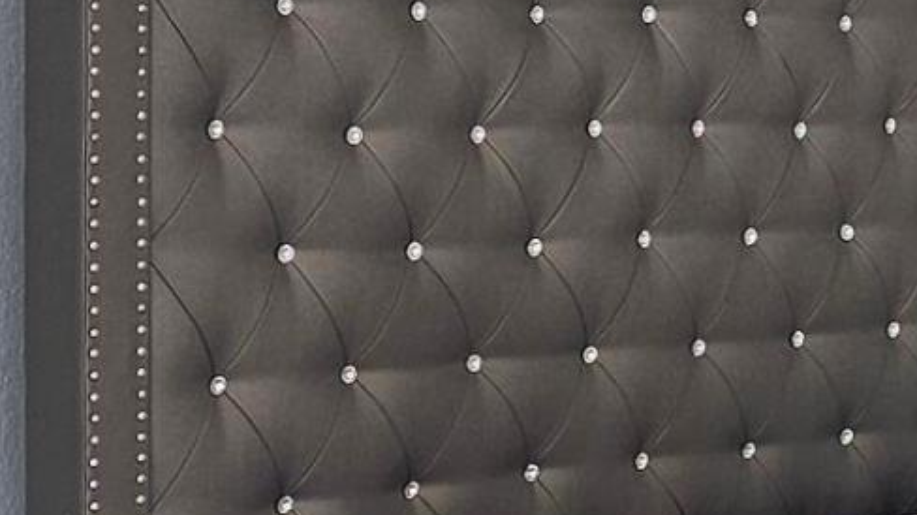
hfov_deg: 13.8
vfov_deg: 8.2
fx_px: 3597
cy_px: 195
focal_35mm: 148
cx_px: 1308
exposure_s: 1/120
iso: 100
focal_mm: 6.3
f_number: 1.7
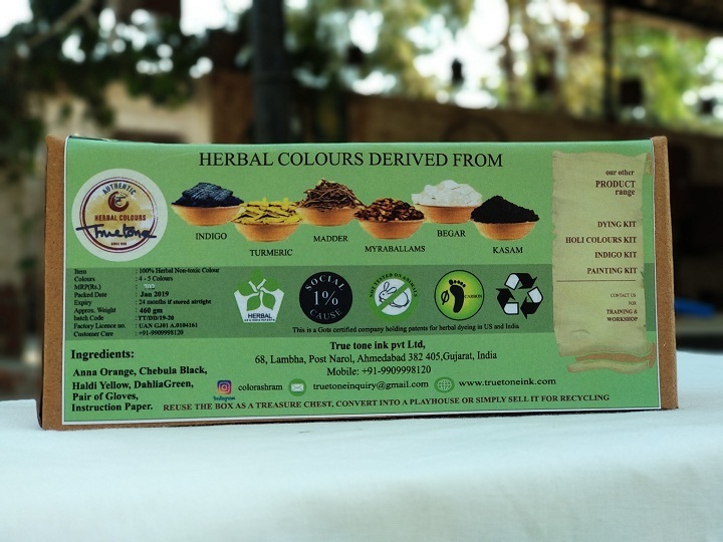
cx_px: 362
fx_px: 1086
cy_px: 271
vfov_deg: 28.0
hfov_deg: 36.8
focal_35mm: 52
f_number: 2.6
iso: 100
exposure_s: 1/206
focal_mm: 5.99
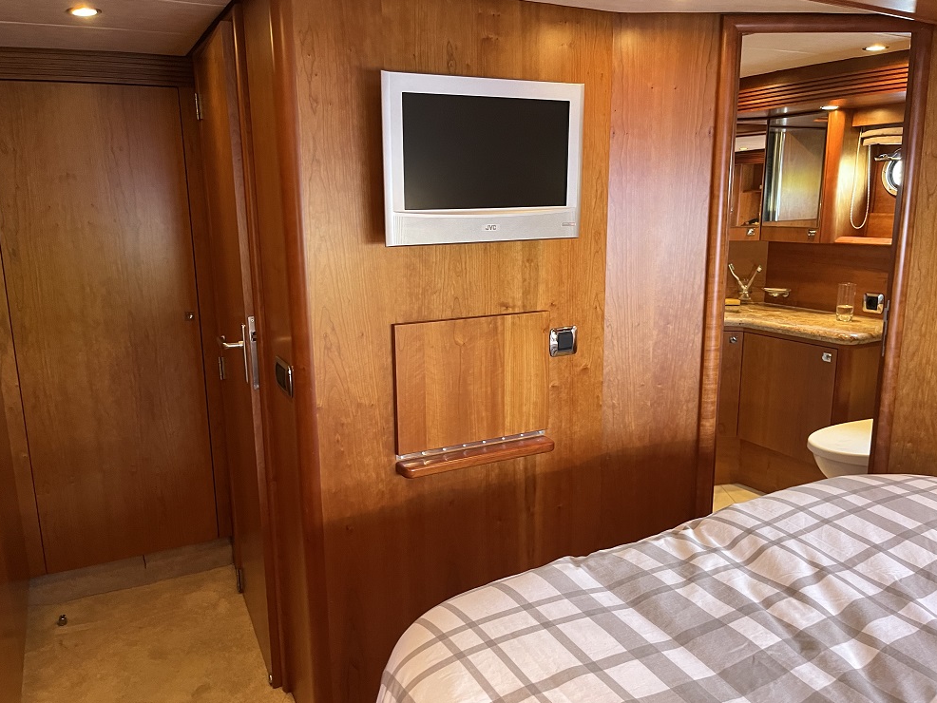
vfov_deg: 51.4
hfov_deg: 65.3
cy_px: 350
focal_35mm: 27
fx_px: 731
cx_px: 463
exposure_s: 1/39
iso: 400
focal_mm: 5.1
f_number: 1.6
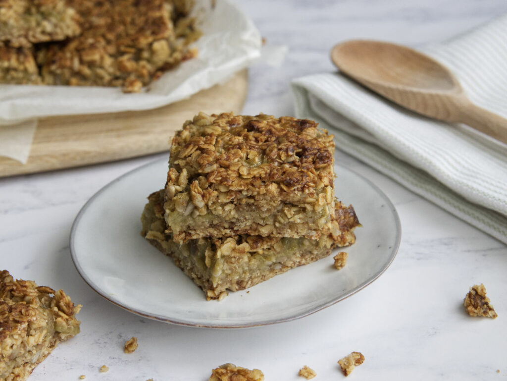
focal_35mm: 86
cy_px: 190
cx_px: 254
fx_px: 1260
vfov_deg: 17.2
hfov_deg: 22.7
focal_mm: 43
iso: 1000
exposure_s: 1/60
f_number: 5
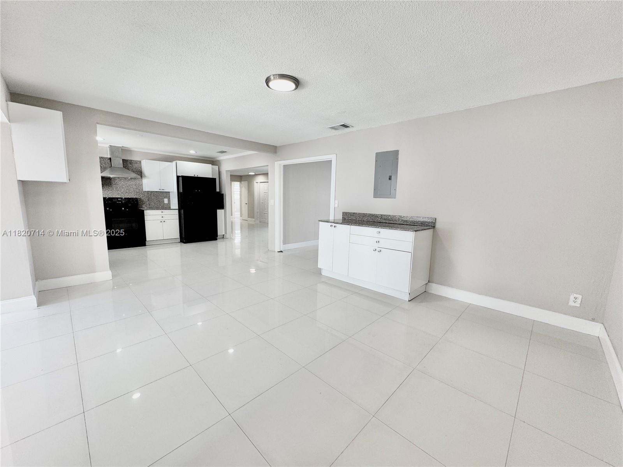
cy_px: 234
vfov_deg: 85.7
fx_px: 252
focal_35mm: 14
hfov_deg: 102.1
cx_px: 312
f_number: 2.2
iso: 100
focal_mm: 2.22
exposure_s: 1/120
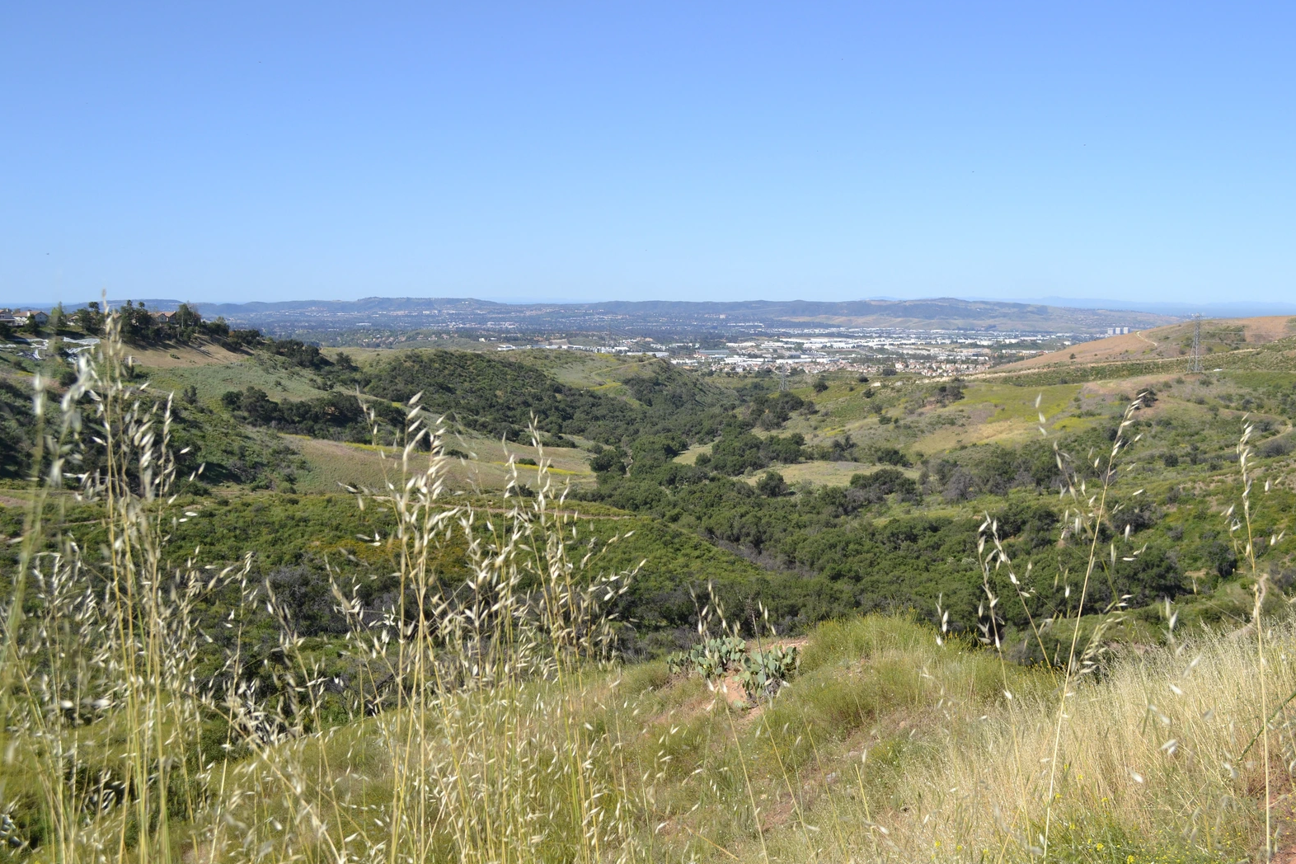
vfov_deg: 38.9
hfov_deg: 55.8
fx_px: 1224
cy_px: 424
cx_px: 660
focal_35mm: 34
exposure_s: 1/500
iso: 200
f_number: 7.1
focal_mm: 22
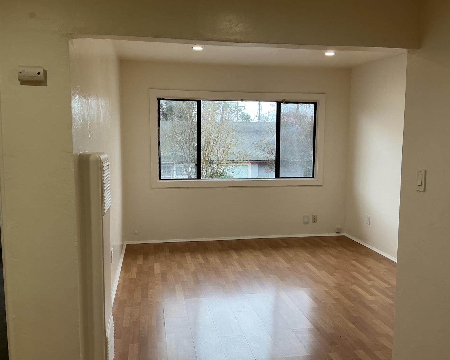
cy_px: 186
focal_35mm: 32
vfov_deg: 45.8
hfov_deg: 55.7
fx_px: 426
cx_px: 229
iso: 40
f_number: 1.8
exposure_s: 1/60
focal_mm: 3
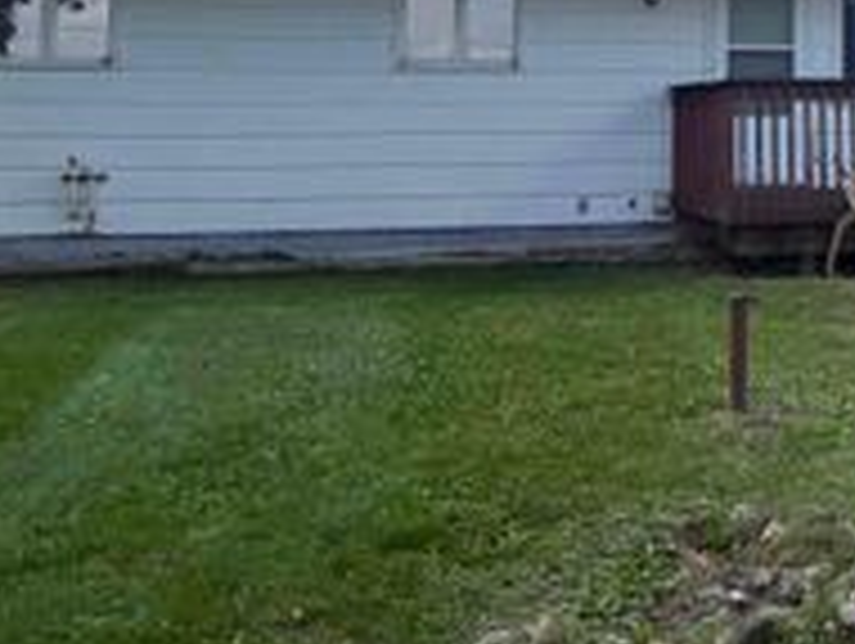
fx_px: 1558
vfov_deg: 22.2
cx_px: 824
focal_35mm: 63
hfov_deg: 29.0
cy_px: -47
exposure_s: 1/2703
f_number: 1.78
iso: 100
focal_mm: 6.76
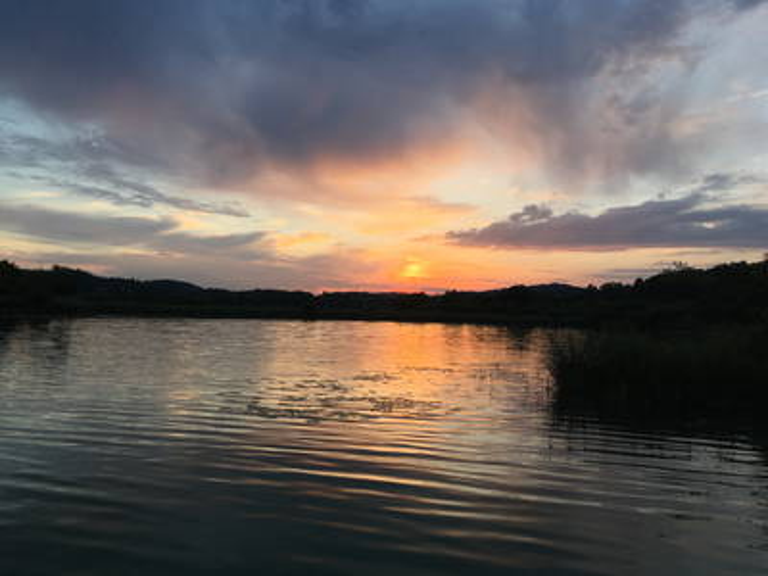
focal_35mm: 29
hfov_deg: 61.7
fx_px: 643
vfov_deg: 48.2
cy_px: 288
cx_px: 384
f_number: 2.2
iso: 25
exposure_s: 1/342
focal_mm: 4.15
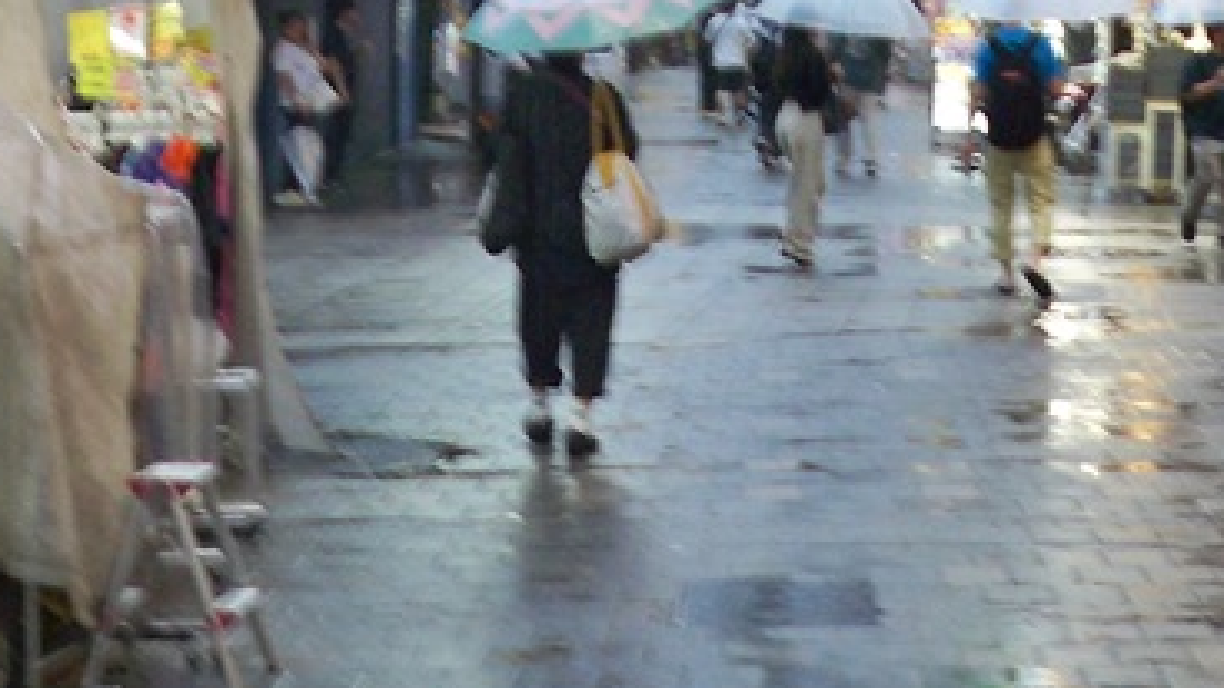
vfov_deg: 10.9
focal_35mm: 106
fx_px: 3440
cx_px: 855
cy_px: -432
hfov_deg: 20.1
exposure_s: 1/30
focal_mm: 6.3
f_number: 3.1
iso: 100
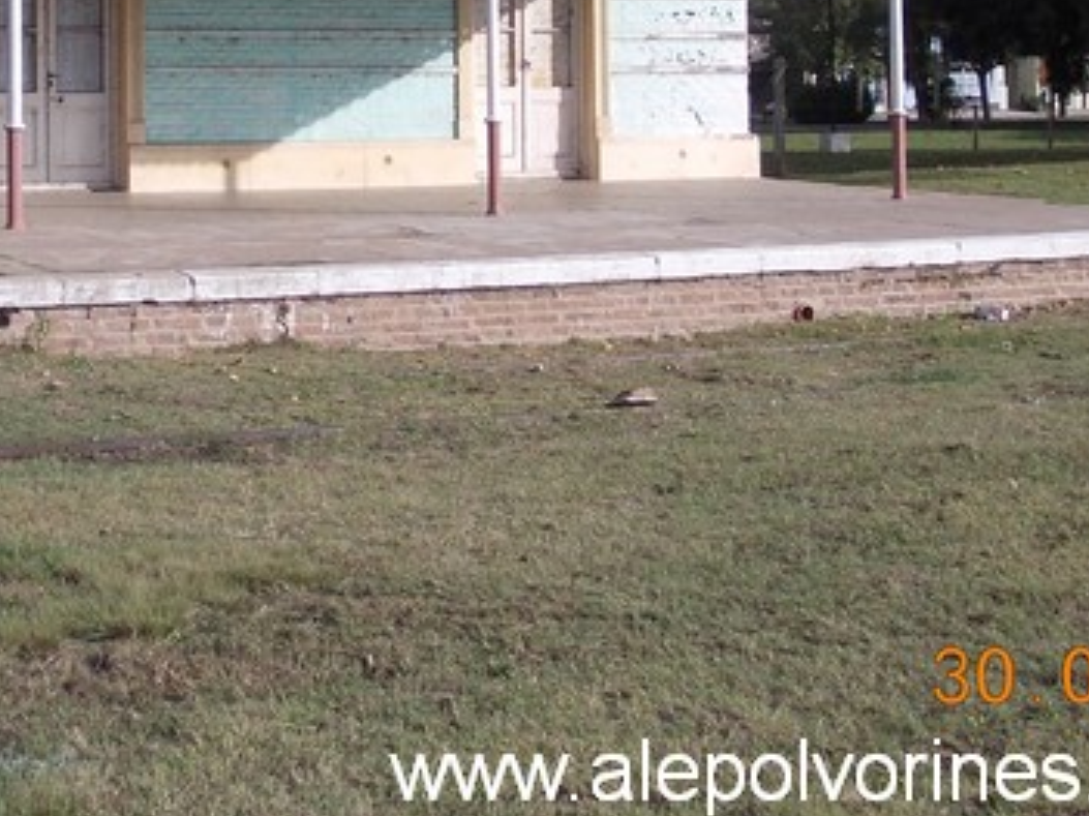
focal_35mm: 83
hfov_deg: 23.4
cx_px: 292
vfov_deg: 17.4
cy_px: -3
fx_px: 2610
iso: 80
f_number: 6.2
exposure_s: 1/320
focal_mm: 5.3
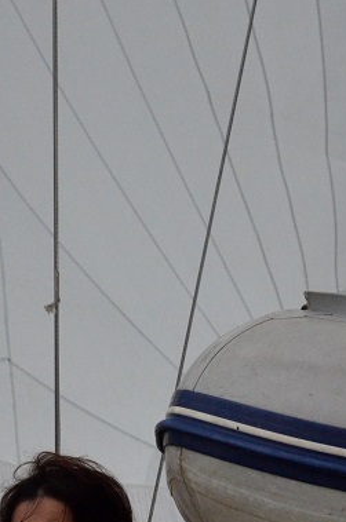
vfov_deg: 14.4
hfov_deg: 9.8
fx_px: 2003
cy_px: 636
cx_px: 26
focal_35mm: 138
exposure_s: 1/5000
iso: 3200
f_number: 6.3
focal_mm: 35
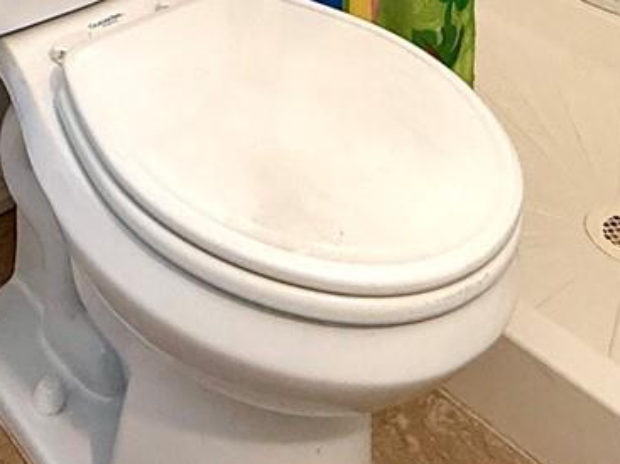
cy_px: -364
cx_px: 223
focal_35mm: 61
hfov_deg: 31.5
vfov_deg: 18.7
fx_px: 1092
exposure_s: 1/60
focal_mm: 2.22
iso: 200
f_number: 2.2
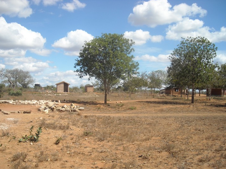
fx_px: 255
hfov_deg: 47.9
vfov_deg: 36.8
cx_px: 107
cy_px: 93
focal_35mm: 39
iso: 64
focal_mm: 5.7
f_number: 5.6
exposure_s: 1/323
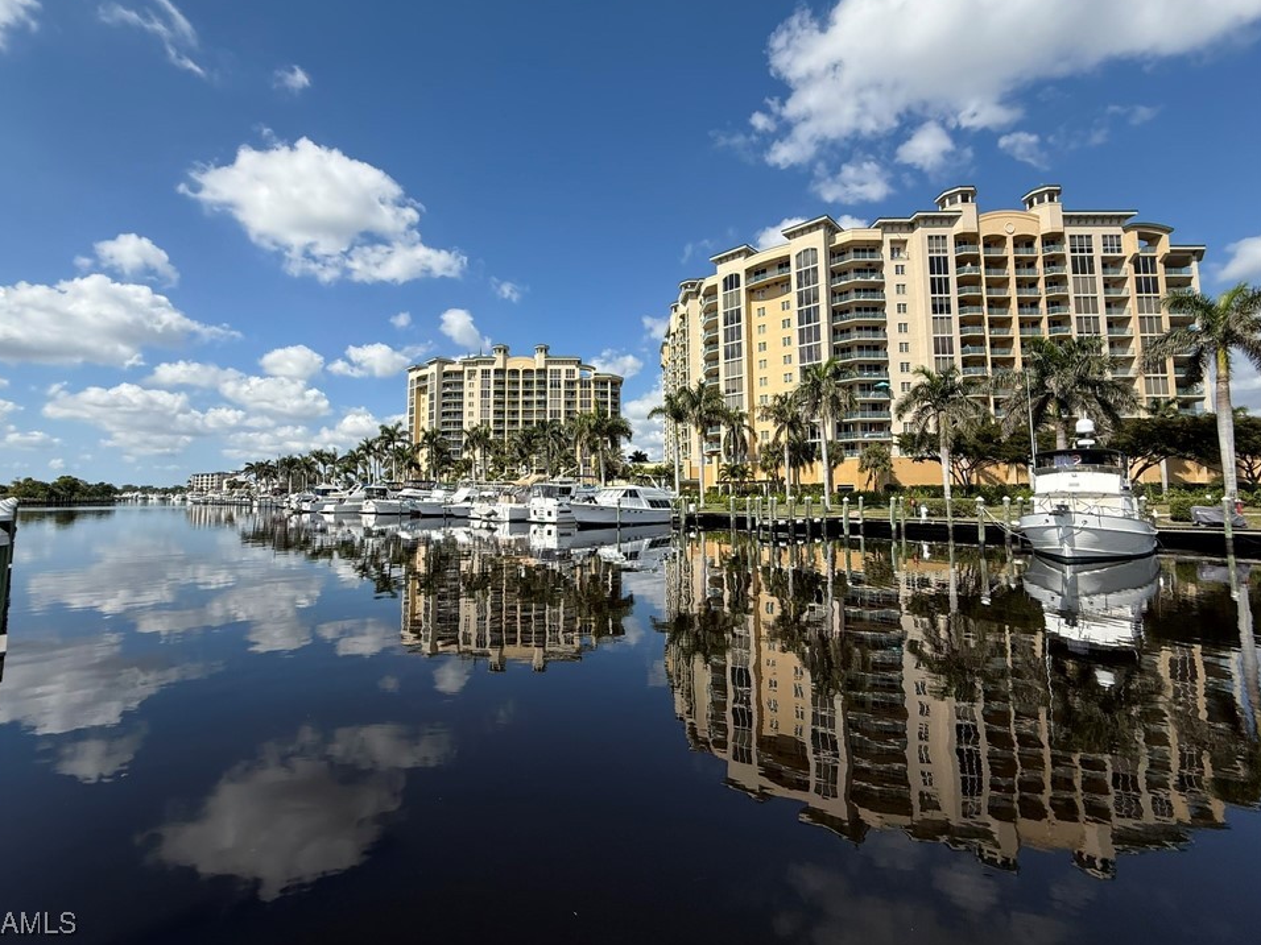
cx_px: 591
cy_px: 447
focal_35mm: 15
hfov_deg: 98.0
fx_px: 546
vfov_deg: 81.7
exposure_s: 1/2976
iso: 50
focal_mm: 2.22
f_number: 2.2
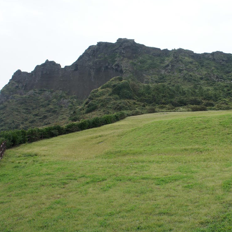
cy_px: 110
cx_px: 180
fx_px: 281
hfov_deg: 43.2
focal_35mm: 37
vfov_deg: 44.9
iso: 200
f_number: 7.1
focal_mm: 18
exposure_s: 1/320
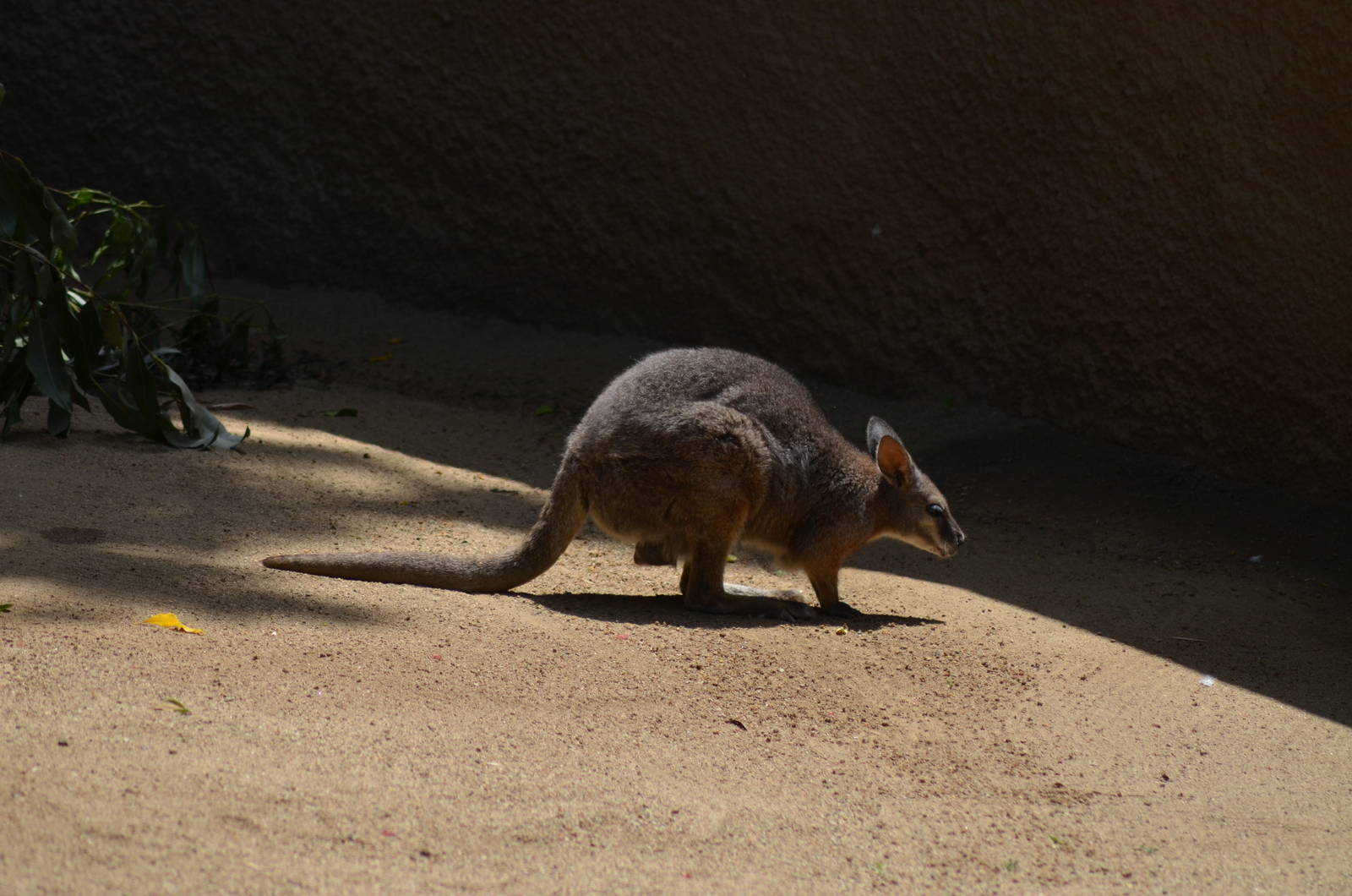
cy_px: 448
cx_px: 676
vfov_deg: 4.0
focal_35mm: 345
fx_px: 12931
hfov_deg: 6.0
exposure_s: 1/2000
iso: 400
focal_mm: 230
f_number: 5.6
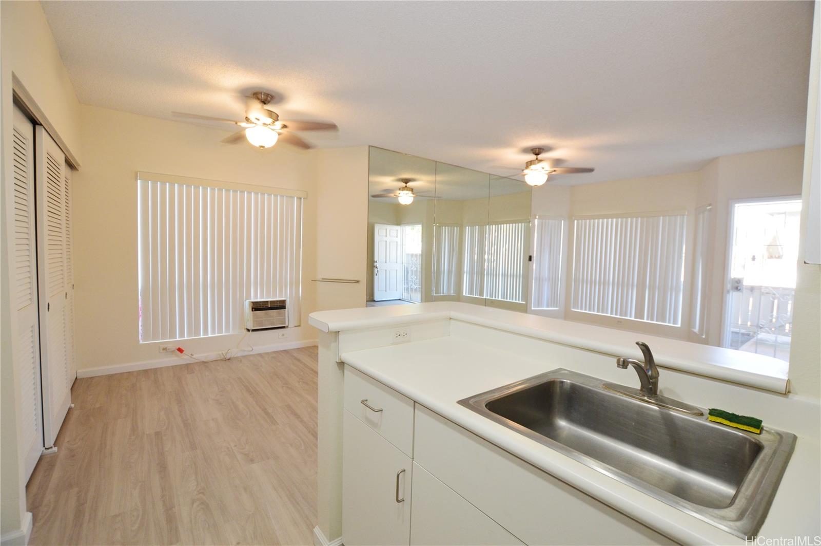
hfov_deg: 100.5
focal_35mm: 15
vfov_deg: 77.2
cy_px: 273
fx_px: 342
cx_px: 410
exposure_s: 1/60
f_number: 4
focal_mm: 10
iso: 720
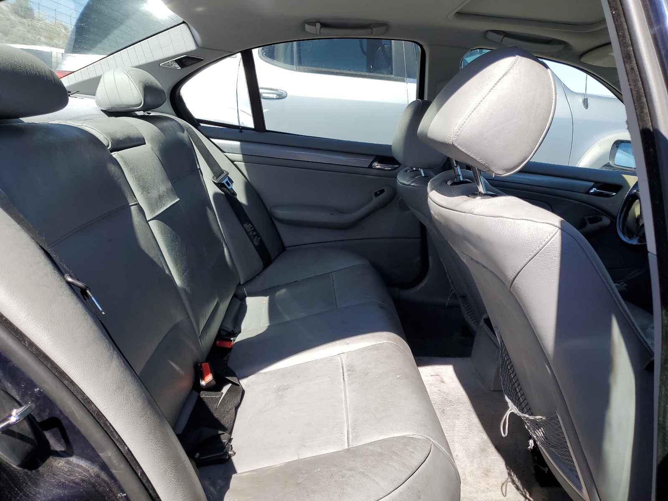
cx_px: 334
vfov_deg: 53.1
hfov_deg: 67.3
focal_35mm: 26
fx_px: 502
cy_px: 250
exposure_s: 1/1250
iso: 50
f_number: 1.5
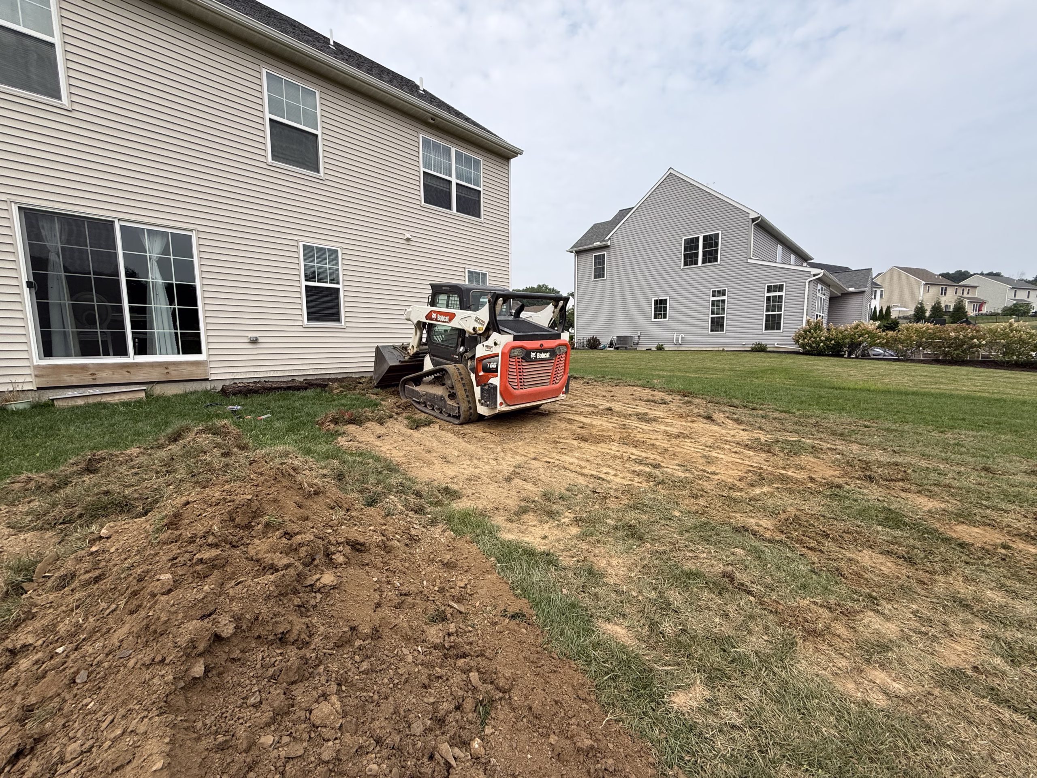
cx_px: 518
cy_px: 389
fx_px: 419
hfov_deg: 102.1
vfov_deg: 85.7
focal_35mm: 14
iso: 50
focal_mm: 2.22
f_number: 2.2
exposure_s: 1/1087
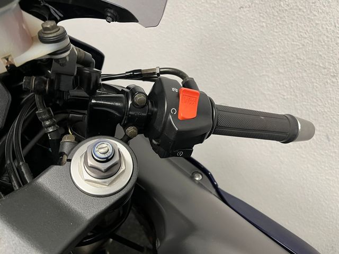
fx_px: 255
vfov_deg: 53.1
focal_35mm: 26
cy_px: 127
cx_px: 170
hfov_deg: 67.3
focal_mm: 5.1
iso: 100
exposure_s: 1/50
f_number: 1.6
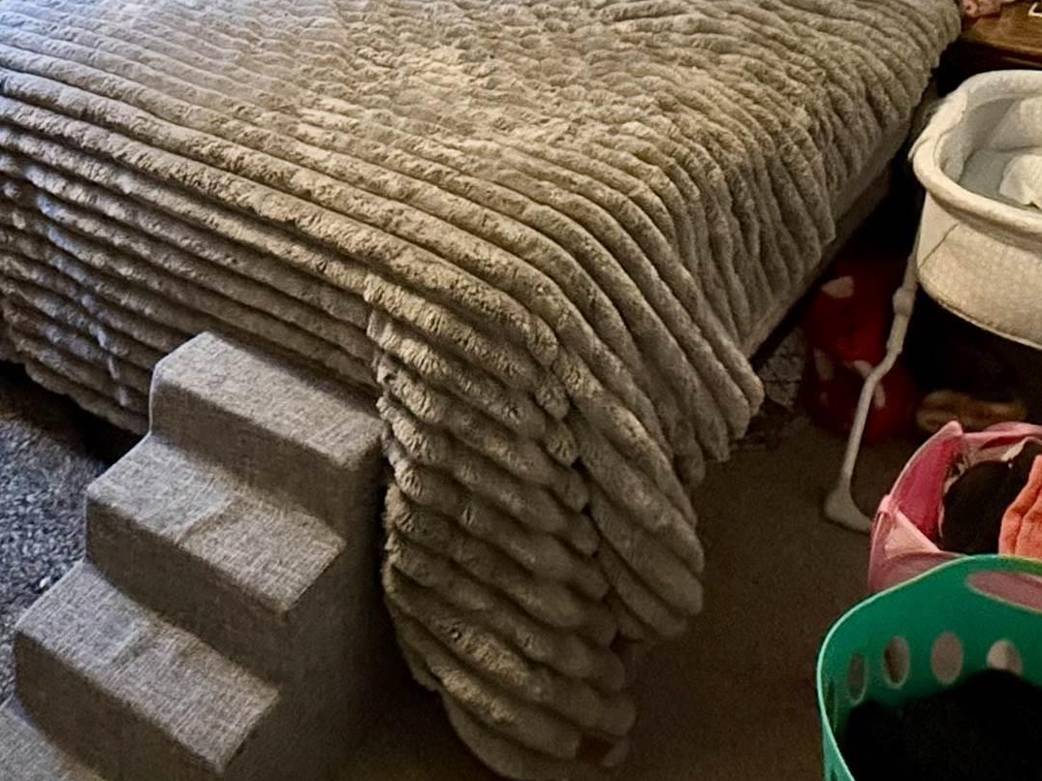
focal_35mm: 40
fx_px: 1204
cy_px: -105
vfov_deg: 31.4
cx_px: 224
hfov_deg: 44.7
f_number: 2.2
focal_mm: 2.22
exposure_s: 1/60
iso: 1000
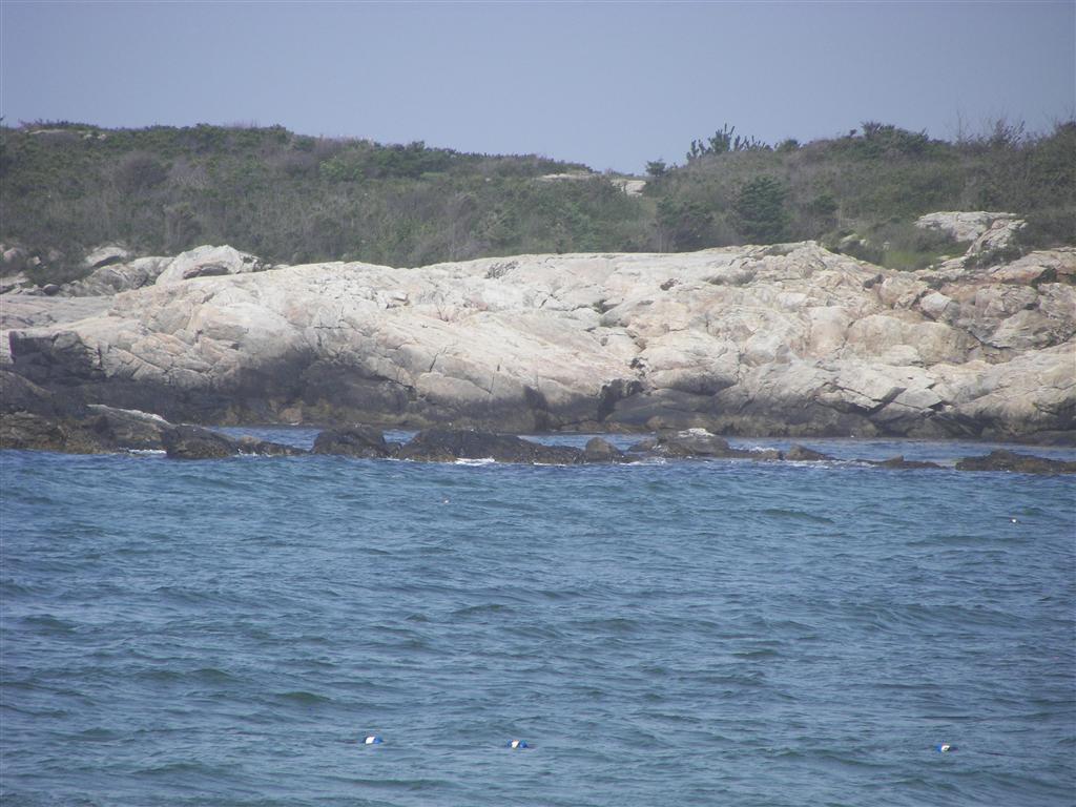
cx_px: 538
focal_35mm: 432
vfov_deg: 3.4
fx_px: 13428
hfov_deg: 4.6
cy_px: 404
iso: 64
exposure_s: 1/800
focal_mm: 72
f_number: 3.7
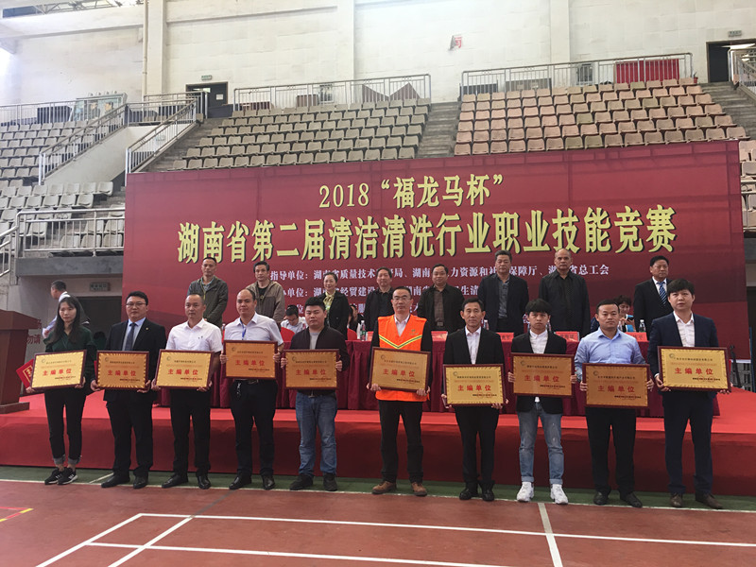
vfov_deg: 48.2
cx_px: 378
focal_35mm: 29
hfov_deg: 61.7
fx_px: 633
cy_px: 284
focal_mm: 4.15
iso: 32
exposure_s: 1/33
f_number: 2.2
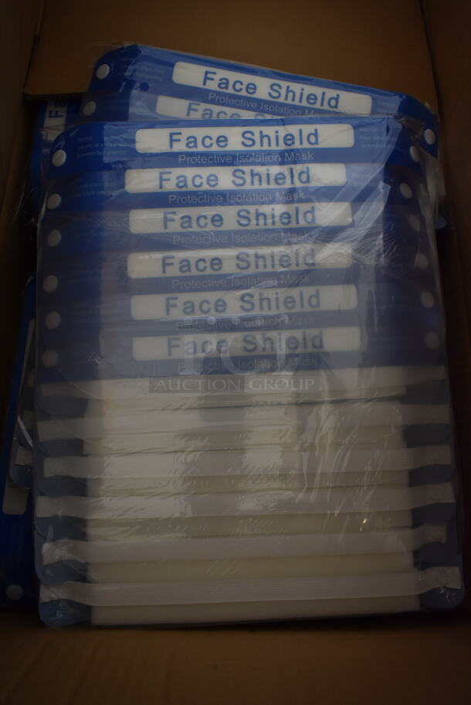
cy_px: 352
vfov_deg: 67.3
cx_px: 236
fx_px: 529
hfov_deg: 48.0
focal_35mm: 27
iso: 900
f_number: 3.5
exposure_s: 1/30
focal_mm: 18
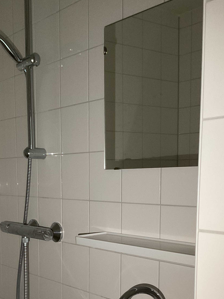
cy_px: 243
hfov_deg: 27.4
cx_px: 75
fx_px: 457
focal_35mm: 53
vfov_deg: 34.9
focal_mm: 3
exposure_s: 1/33
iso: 320
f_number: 1.8
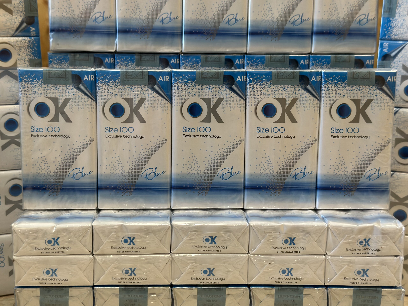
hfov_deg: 39.7
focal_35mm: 48
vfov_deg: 30.3
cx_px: 204
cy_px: 153
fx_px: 566
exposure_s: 1/60
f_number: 1.78
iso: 200
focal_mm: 6.86
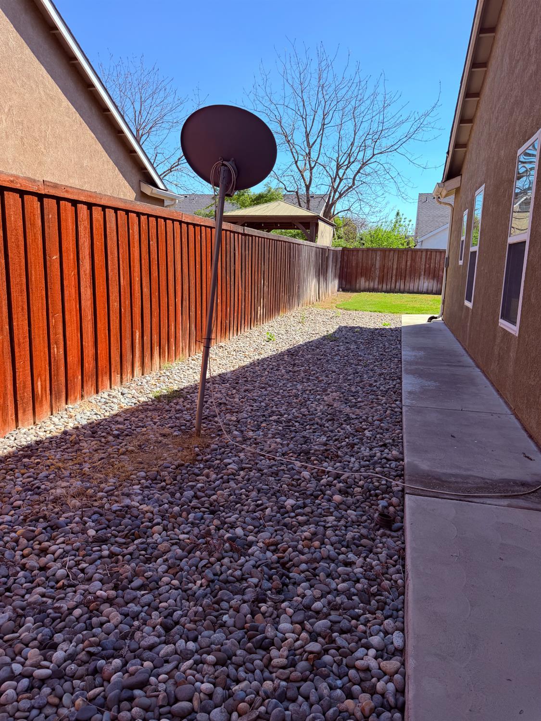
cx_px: 270
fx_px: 500
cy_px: 360
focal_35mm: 24
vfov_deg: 71.6
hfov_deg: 56.8
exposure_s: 1/2525
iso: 100
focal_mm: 6.76
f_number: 1.78
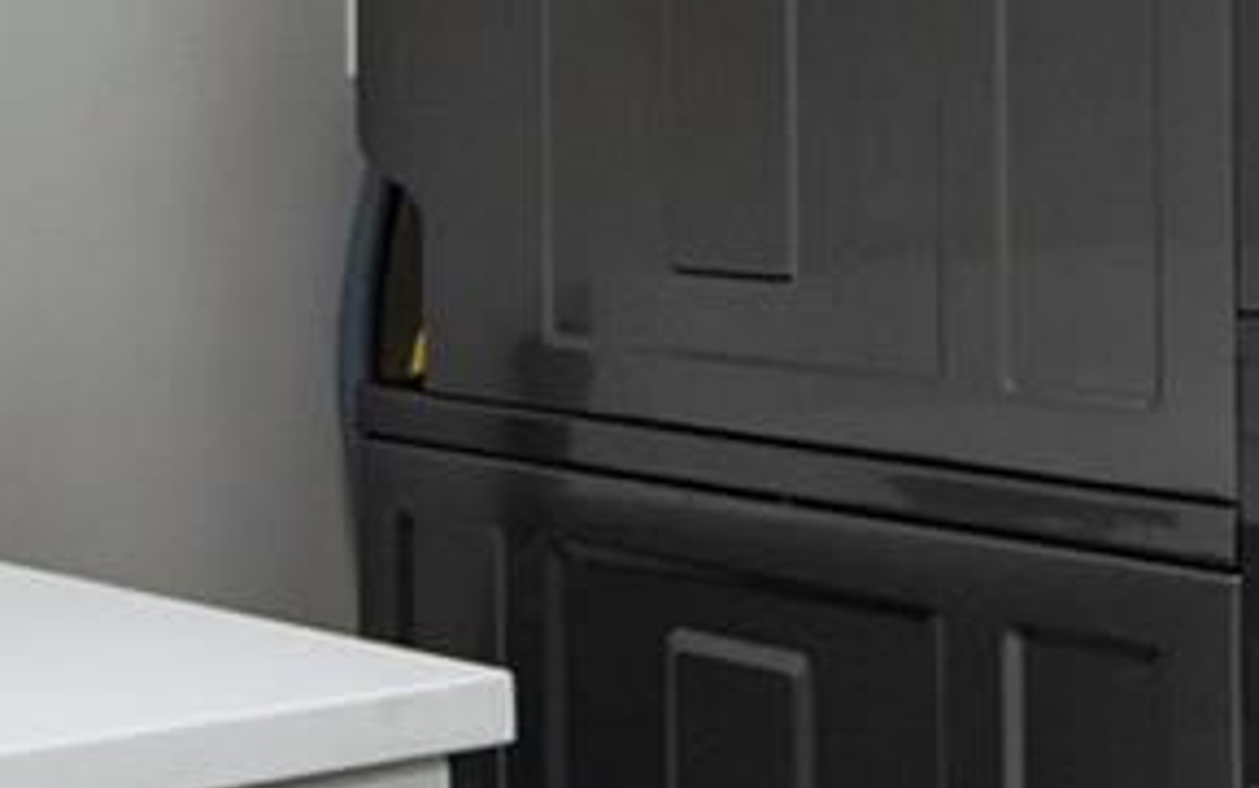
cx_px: -4
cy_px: -168
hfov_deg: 19.9
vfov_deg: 12.6
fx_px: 3468
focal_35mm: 101
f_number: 5
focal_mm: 14
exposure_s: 1/15
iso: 400
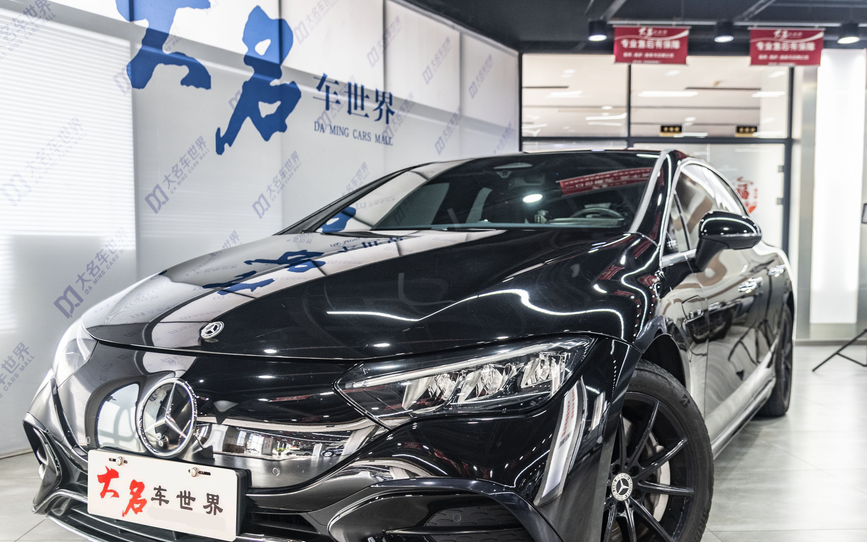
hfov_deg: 55.3
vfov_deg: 36.2
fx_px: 827
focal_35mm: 35
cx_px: 431
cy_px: 305
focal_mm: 30
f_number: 4
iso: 1000
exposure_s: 1/60
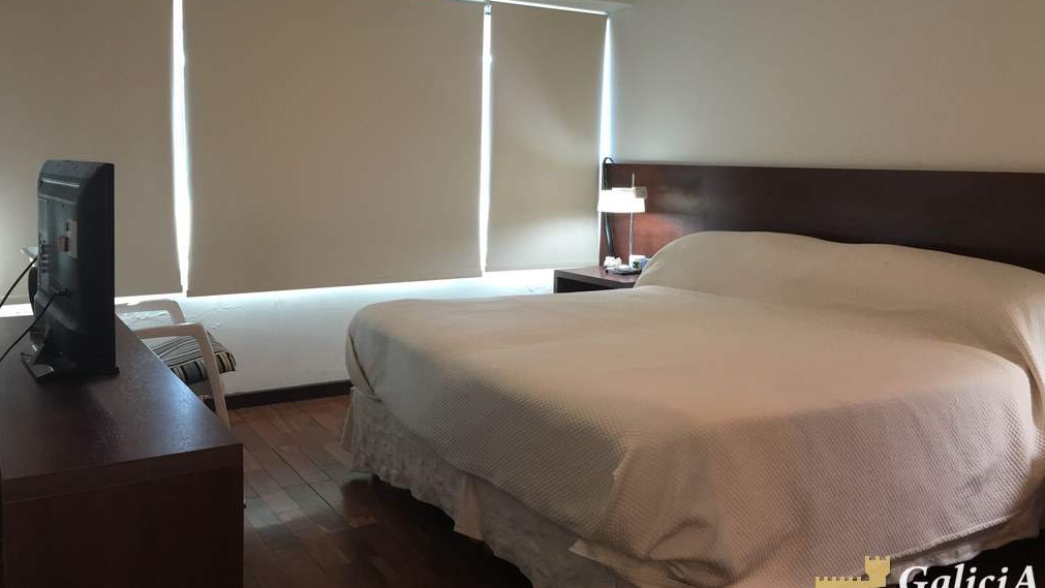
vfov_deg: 36.6
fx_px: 887
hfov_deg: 61.0
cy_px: 237
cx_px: 525
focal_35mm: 32
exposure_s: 1/33
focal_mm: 4.15
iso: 100
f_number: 2.2
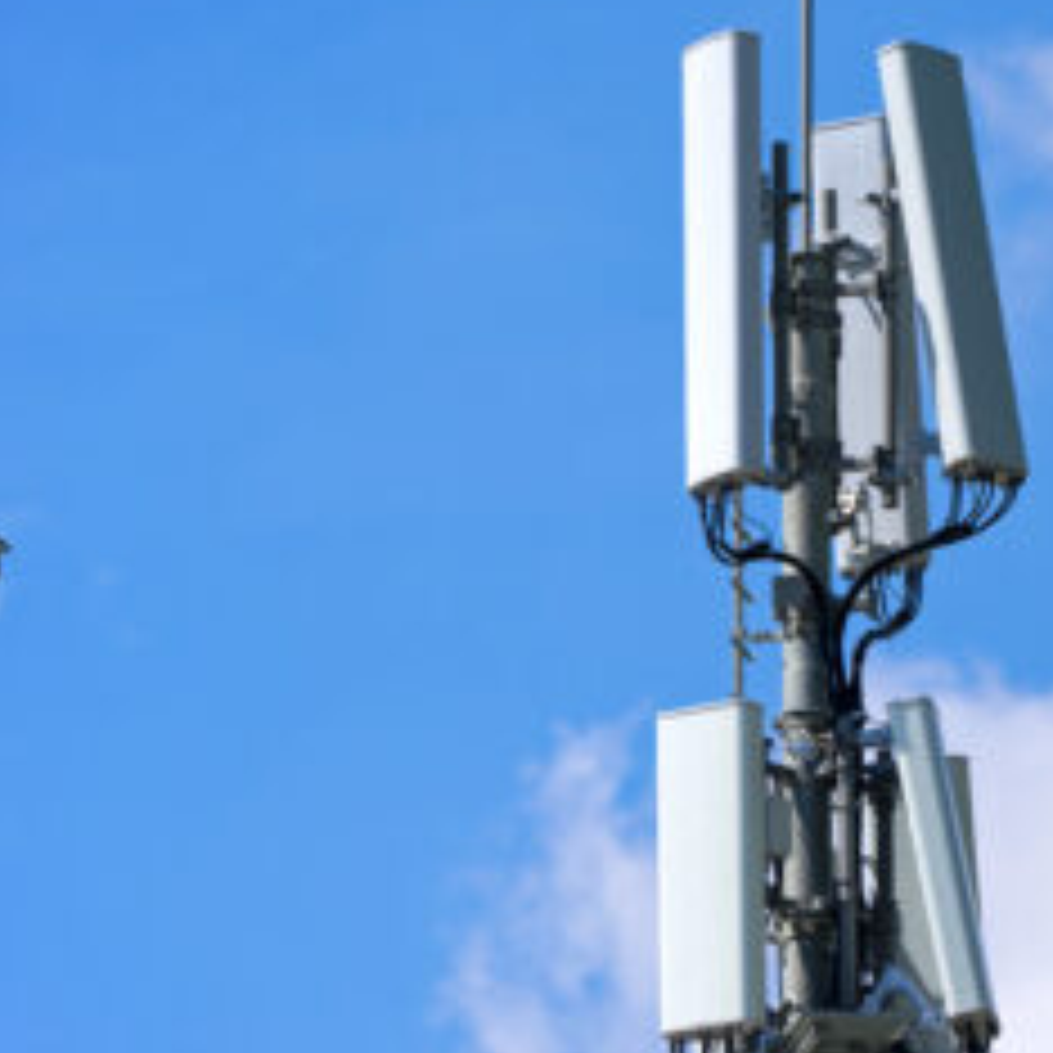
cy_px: 513
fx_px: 19170
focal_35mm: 557
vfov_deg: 3.1
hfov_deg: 3.1
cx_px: 819
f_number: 5.6
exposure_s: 1/2500
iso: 250
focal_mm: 400
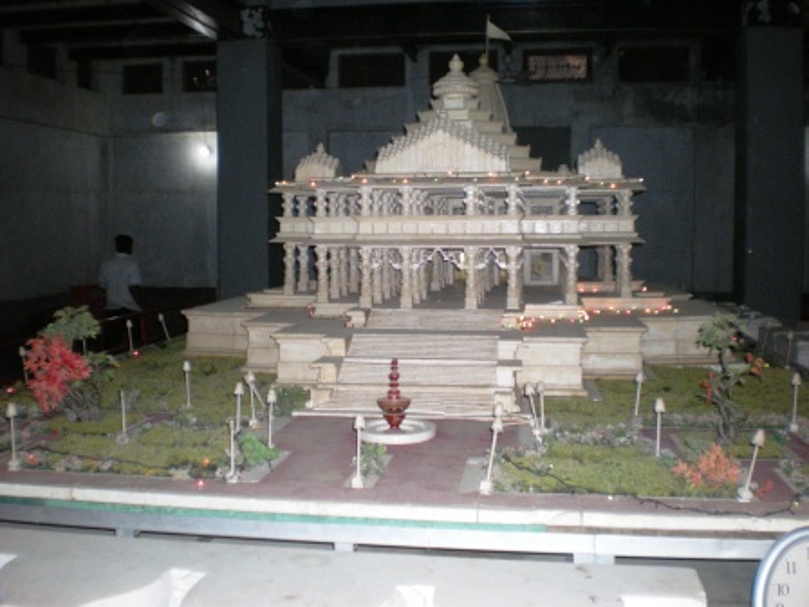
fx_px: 888
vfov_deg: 37.7
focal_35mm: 38
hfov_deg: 49.0
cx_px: 404
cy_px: 304
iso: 278
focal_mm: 6.3
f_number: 3.1
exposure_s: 1/60
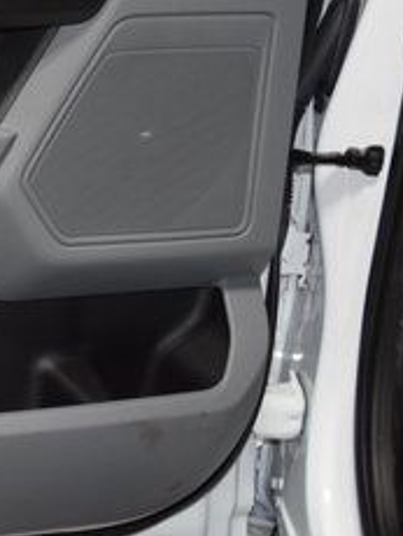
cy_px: 87
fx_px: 1555
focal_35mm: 100
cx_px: -331
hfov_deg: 13.3
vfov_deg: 19.3
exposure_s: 1/60
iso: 900
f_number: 3.8
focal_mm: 25
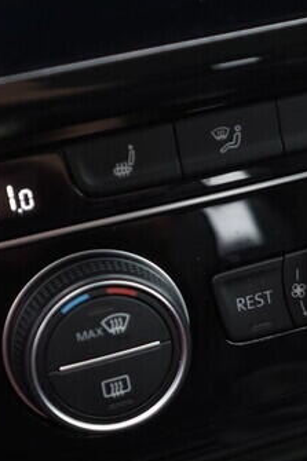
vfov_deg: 18.6
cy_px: 214
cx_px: 424
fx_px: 1408
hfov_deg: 12.0
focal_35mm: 110
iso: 400
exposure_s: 1/40
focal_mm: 24
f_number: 2.8
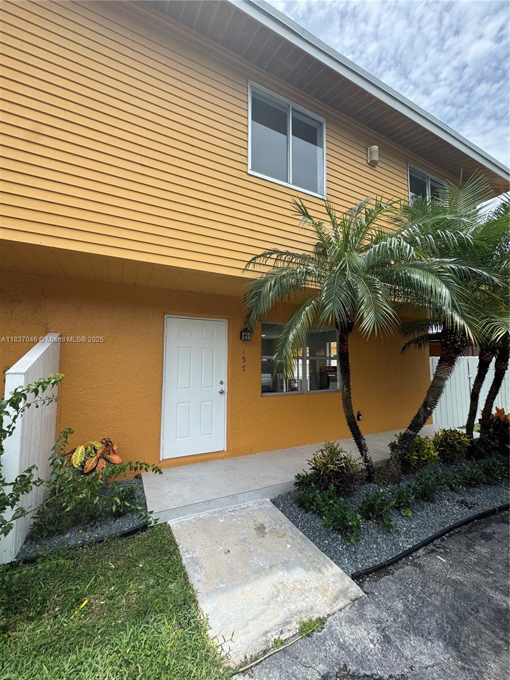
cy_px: 340
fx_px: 275
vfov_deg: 102.1
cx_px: 255
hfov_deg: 85.7
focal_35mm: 14
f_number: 2.2
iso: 40
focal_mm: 2.22
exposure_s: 1/889
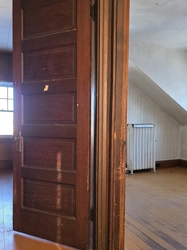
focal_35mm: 32
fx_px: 230
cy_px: 136
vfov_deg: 56.7
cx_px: 103
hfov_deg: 44.1
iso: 320
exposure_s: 1/120
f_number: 1.7
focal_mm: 6.3
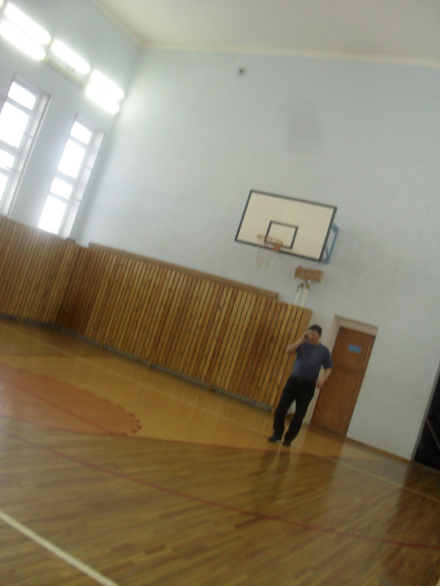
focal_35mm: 35
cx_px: 220
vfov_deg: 52.6
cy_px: 293
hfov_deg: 40.7
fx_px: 593
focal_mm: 6.3
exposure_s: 1/45
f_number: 3.2
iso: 200
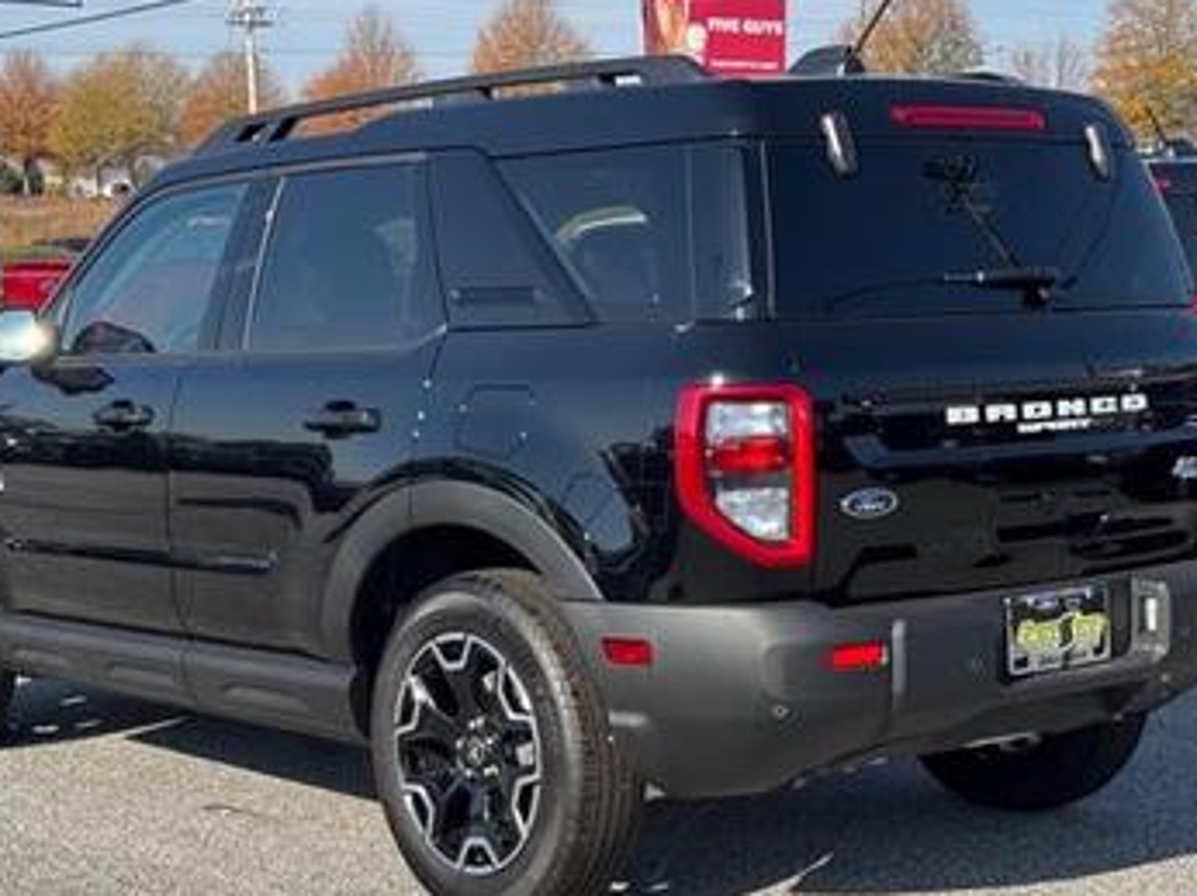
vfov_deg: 21.0
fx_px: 2419
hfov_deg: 27.8
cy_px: 505
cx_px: 598
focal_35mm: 70
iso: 64
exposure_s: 1/2513
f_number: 1.78
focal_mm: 6.76
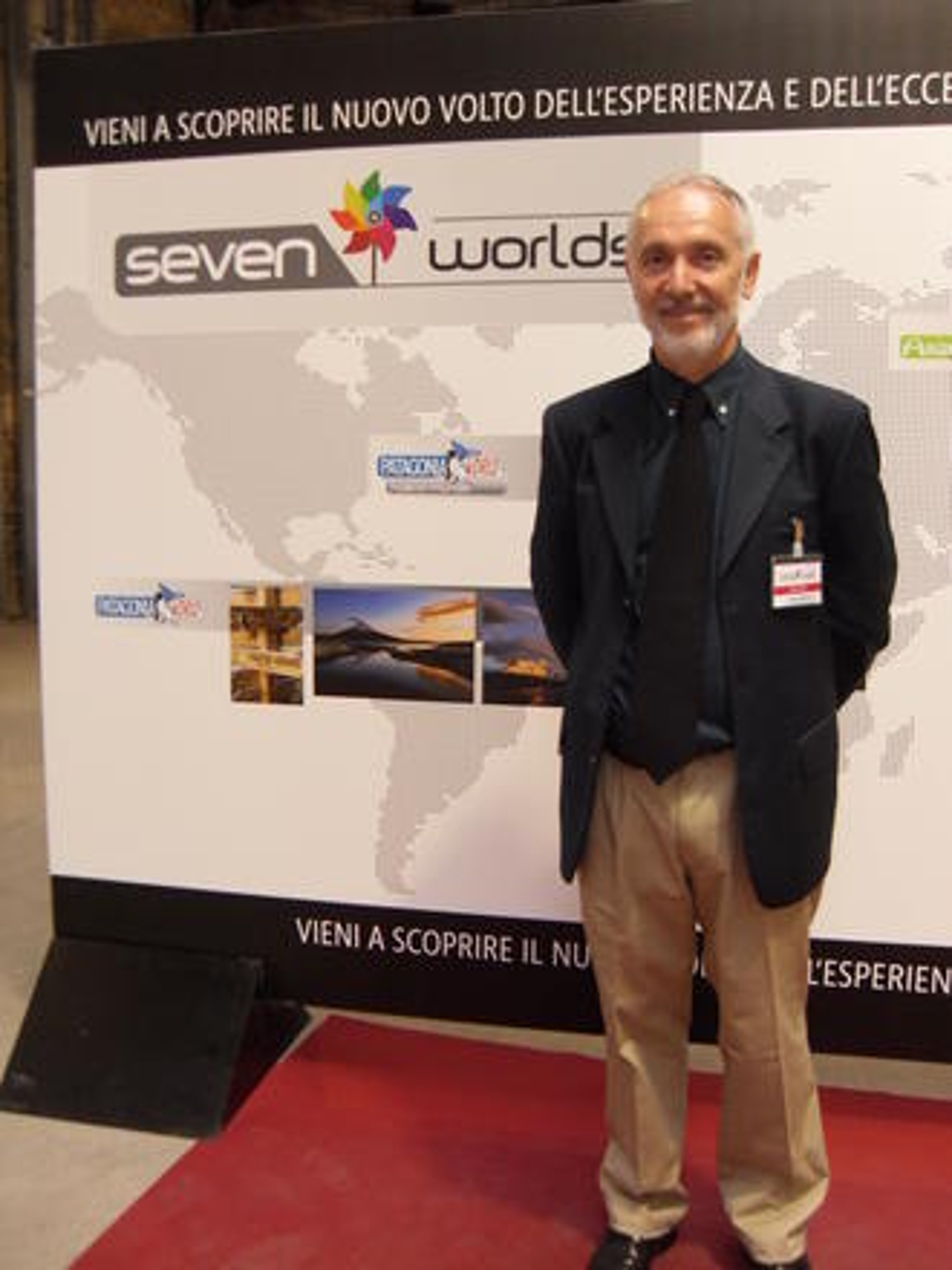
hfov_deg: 41.8
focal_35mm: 34
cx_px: 476
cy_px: 635
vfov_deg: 54.0
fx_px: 1247
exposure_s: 1/45
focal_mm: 6
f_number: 2.8
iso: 400
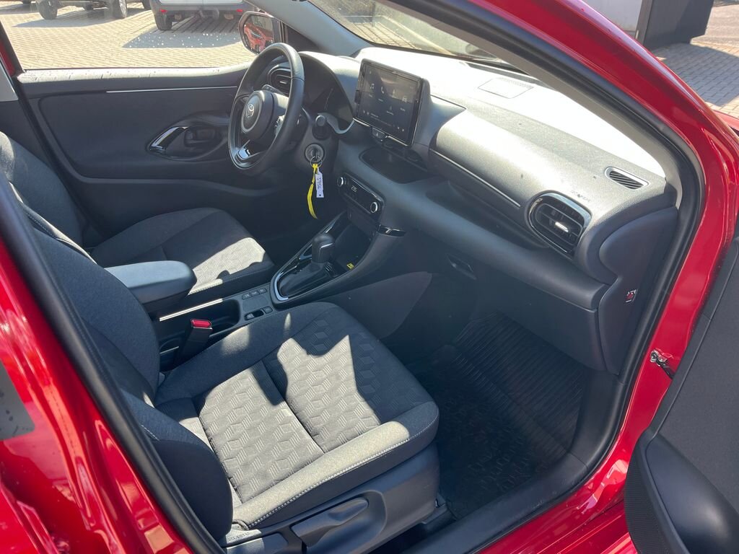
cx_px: 370
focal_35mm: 26
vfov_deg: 53.1
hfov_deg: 67.3
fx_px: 555
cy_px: 277
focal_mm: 5.1
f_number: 1.6
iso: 50
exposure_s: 1/344
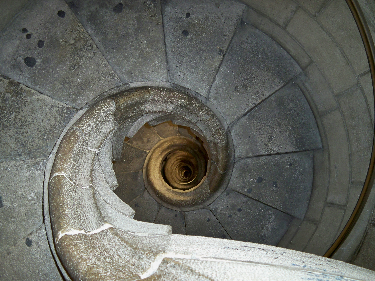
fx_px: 401
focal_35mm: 37
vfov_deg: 38.7
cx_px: 188
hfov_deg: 50.1
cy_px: 140
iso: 200
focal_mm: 7.9
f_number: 3.1
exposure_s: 1/30
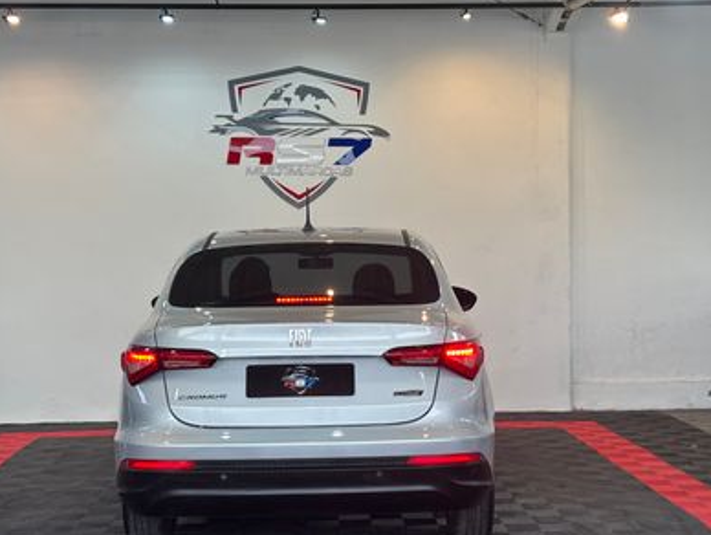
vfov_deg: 23.3
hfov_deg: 30.7
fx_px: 1296
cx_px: 354
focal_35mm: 63
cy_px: 317
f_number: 1.6
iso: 25
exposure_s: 1/144
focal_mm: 5.96
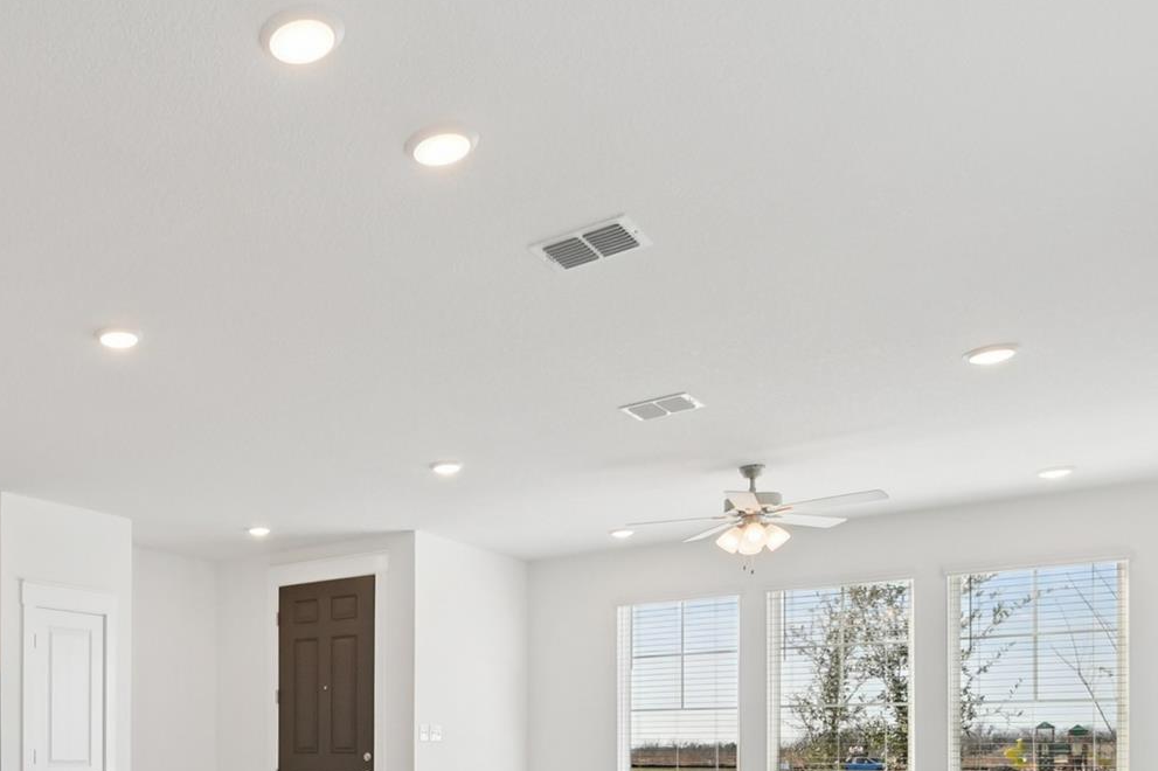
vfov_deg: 39.2
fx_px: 997
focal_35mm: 31
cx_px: 158
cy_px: 696
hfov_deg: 54.1
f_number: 8
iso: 400
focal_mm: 10
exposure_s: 1/160
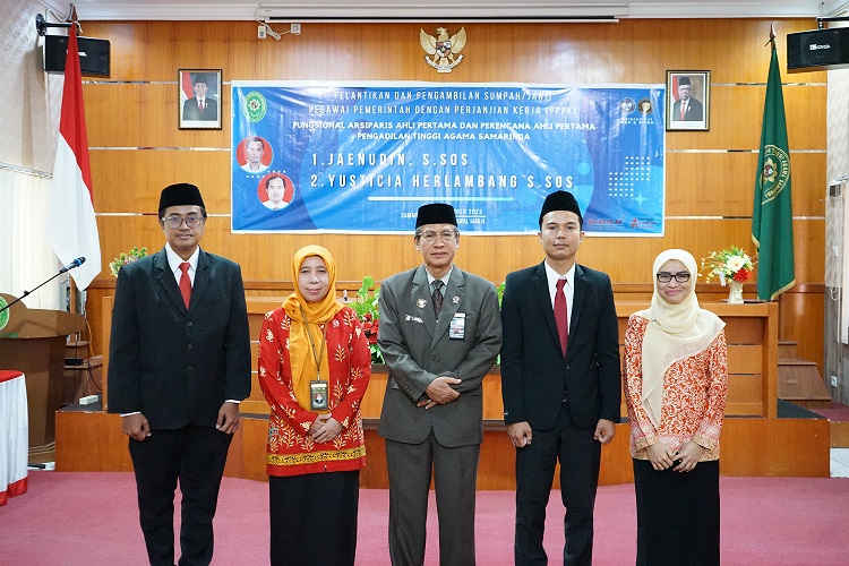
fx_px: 849
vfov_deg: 36.9
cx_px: 424
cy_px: 283
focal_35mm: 36
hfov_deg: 53.1
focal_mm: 36
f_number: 4
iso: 8000
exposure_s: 1/60
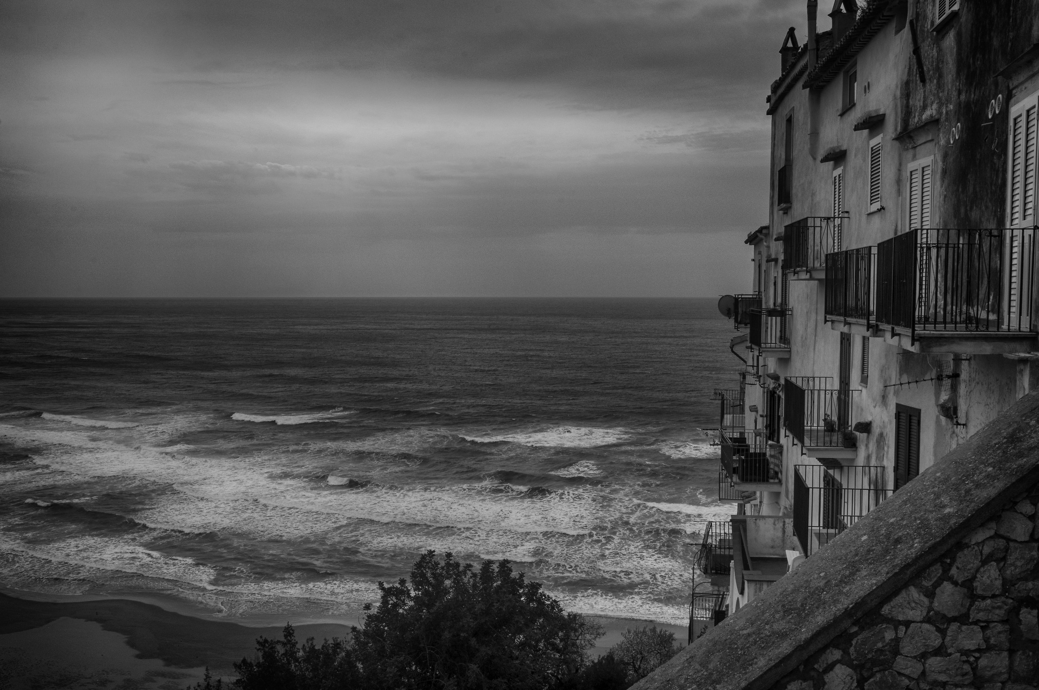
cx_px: 520
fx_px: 1081
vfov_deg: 35.4
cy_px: 345
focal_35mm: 38
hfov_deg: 51.3
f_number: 18
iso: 200
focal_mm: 25
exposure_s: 1/160
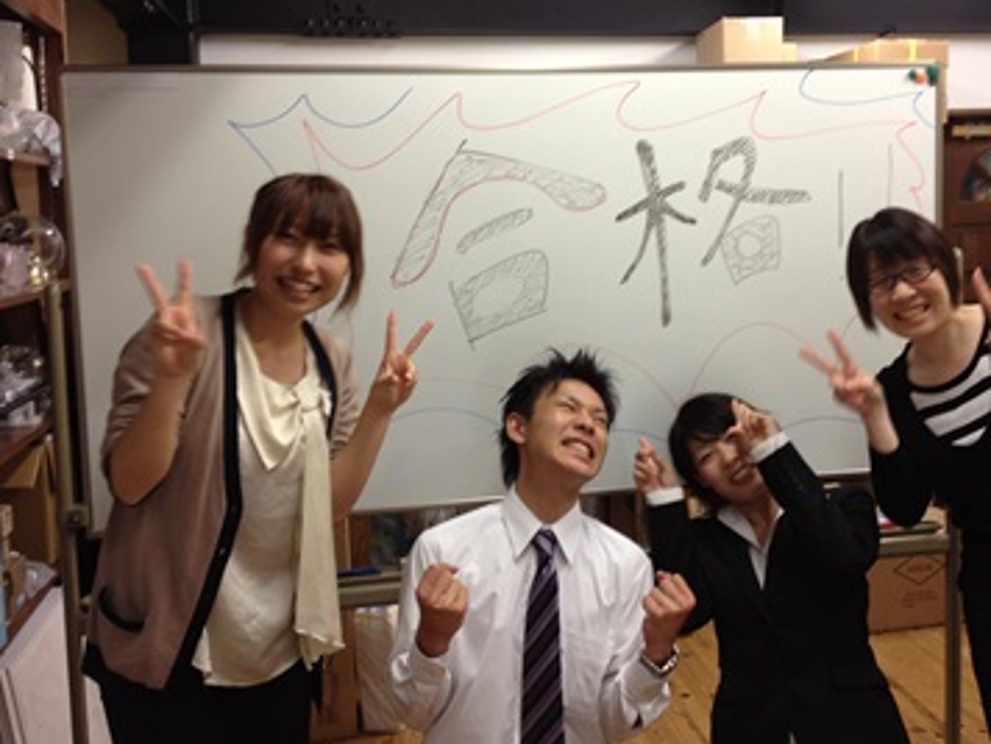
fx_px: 1260
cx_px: 579
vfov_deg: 32.8
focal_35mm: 44
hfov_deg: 42.8
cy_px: 318
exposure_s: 1/24
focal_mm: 4.28
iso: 80
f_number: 2.4
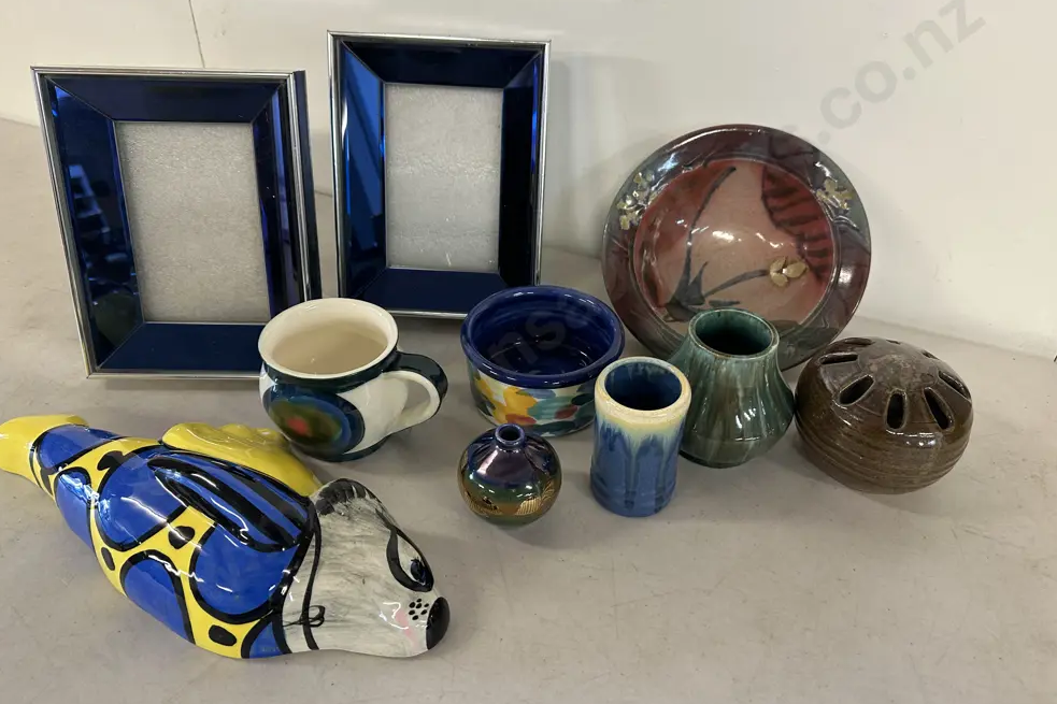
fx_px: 763
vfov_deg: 49.5
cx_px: 533
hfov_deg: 69.4
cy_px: 337
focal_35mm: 26
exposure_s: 1/50
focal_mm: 6.86
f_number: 1.78
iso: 200
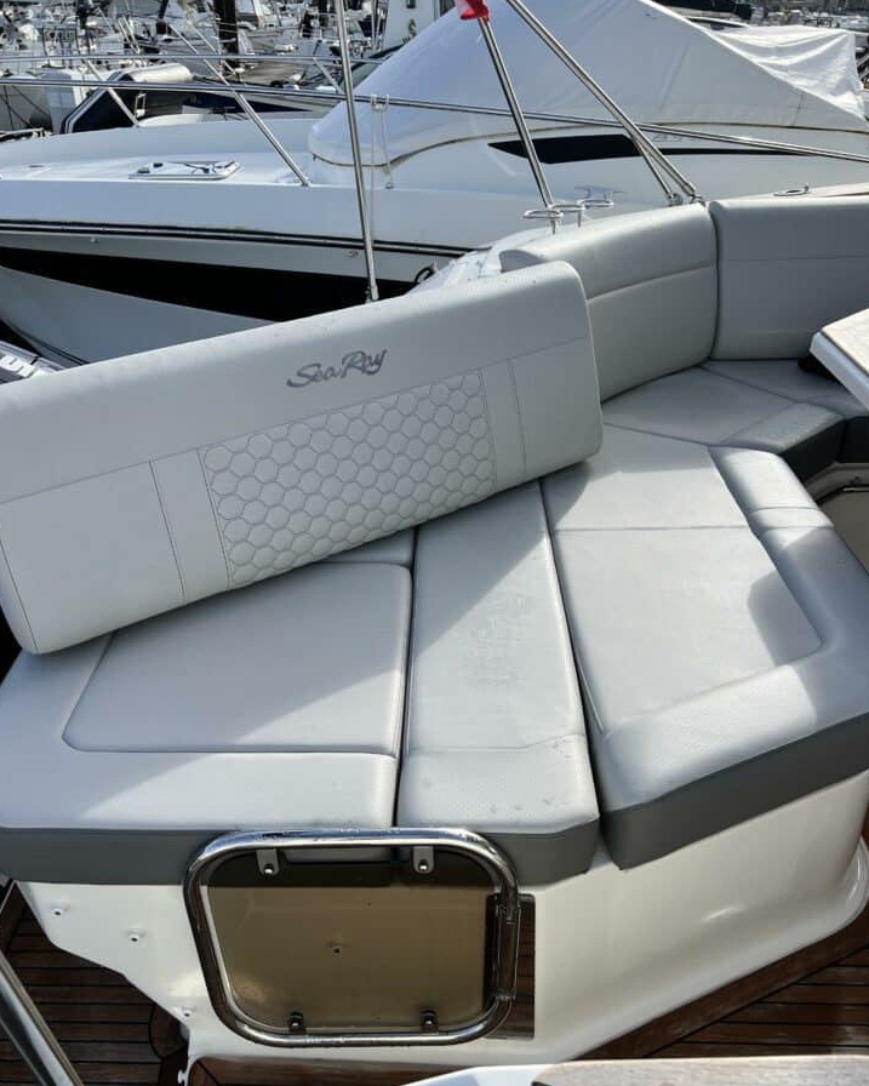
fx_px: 932
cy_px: 599
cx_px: 419
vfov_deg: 60.3
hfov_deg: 50.0
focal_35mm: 29
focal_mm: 5.7
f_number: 1.5
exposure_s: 1/3968
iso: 50
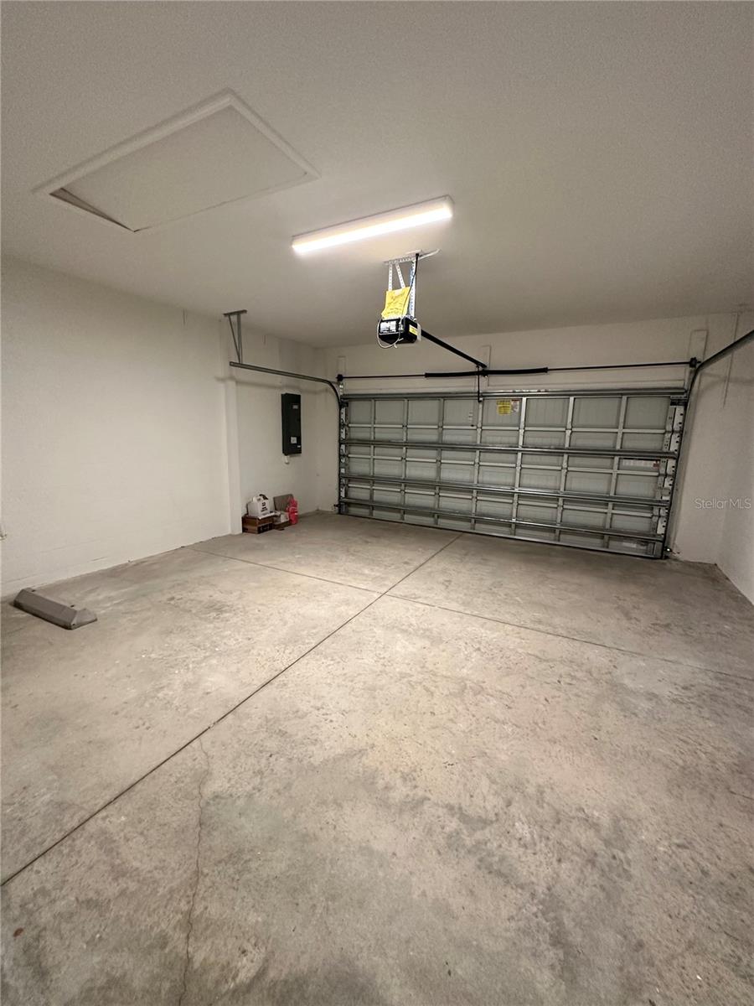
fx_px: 407
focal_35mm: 14
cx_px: 377
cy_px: 503
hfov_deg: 85.7
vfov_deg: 102.1
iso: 320
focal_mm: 2.22
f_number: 2.2
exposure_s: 1/60
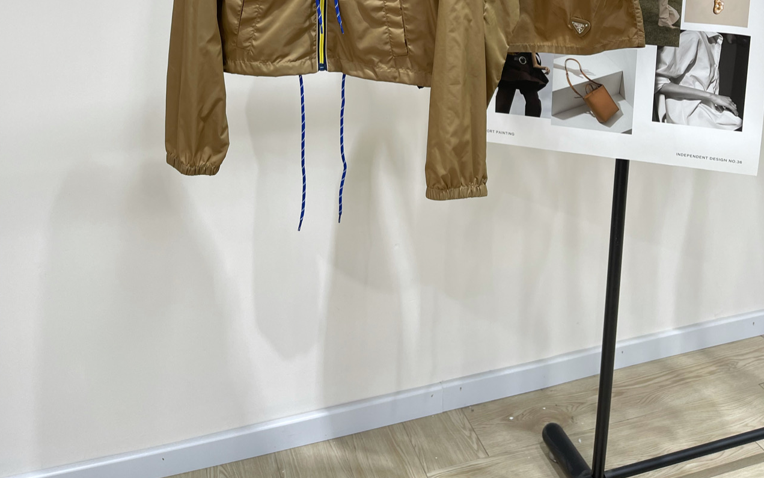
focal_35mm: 37
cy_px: -17
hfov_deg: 52.7
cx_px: 382
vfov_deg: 31.4
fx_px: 771
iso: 64
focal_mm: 5.1
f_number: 1.6
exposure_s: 1/121
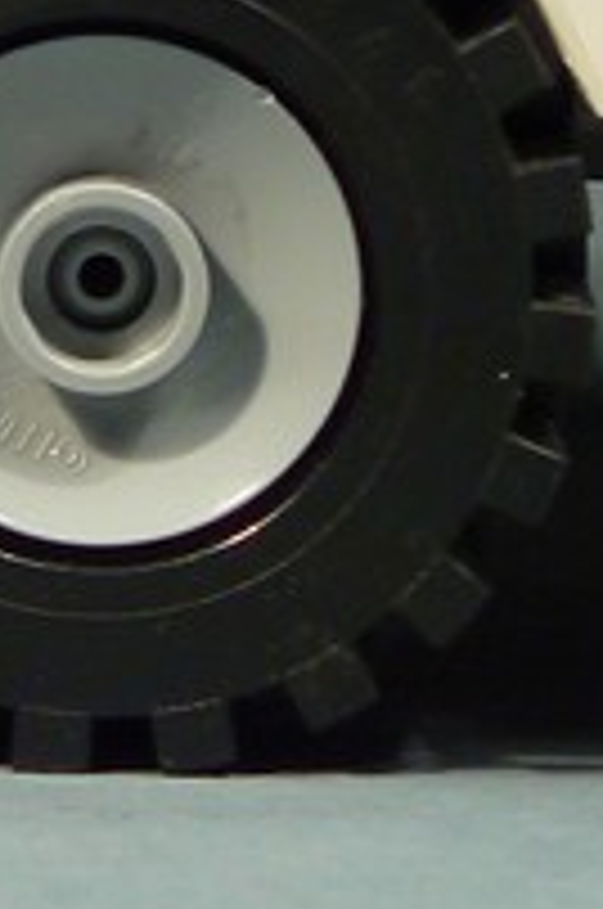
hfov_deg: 3.1
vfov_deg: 4.8
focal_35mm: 429
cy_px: 153
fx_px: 10815
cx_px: -1030
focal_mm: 17.3
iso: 80
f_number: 3.2
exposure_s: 1/10
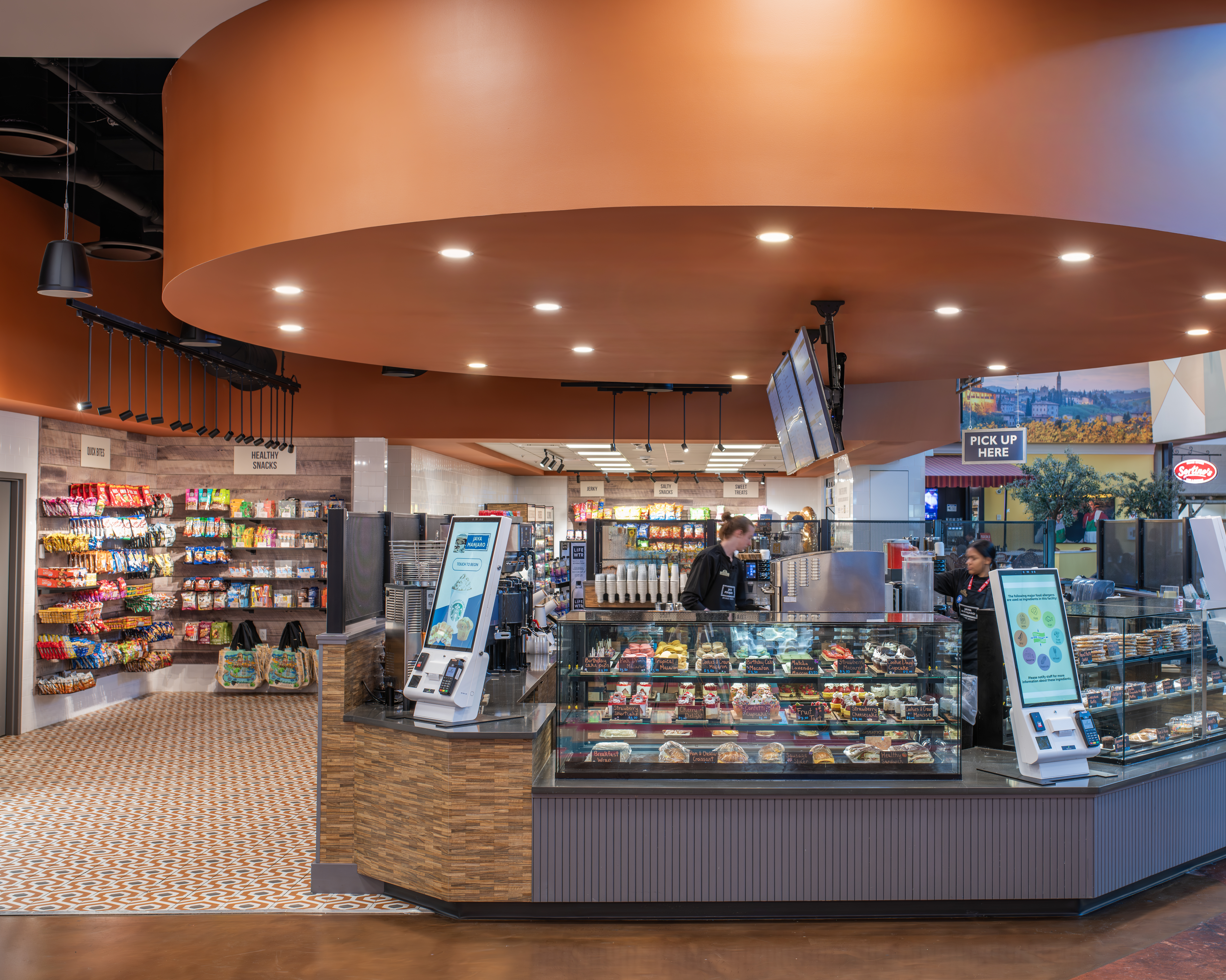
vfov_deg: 37.3
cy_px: 484
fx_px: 1451
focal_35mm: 40
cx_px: 710
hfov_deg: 45.6
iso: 200
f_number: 6.3
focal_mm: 35
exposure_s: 1/6
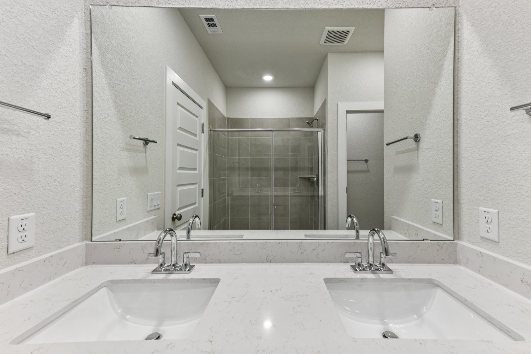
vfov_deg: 77.3
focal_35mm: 15
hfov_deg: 100.3
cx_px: 276
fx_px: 221
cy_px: 169
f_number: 8
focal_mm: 14
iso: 400
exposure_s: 1/25
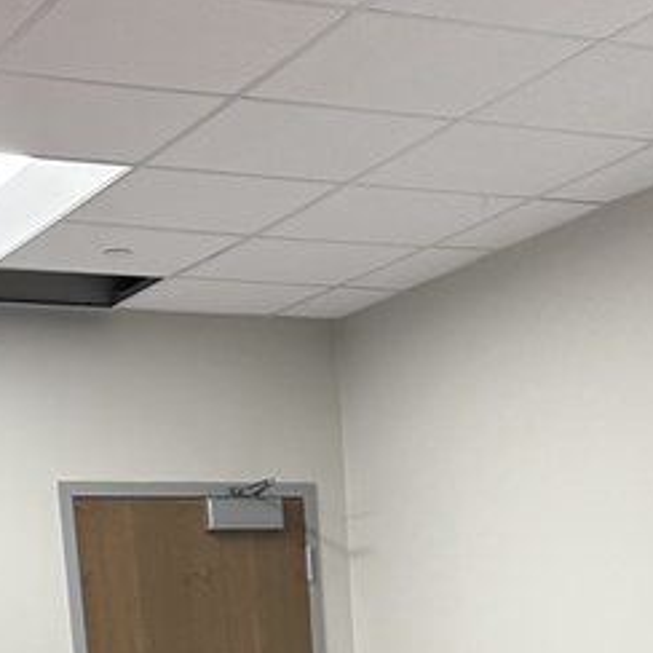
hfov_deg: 19.5
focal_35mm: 89
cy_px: 1282
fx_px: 1899
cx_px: 412
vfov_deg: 15.7
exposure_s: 1/120
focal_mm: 6.86
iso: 200
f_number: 1.78
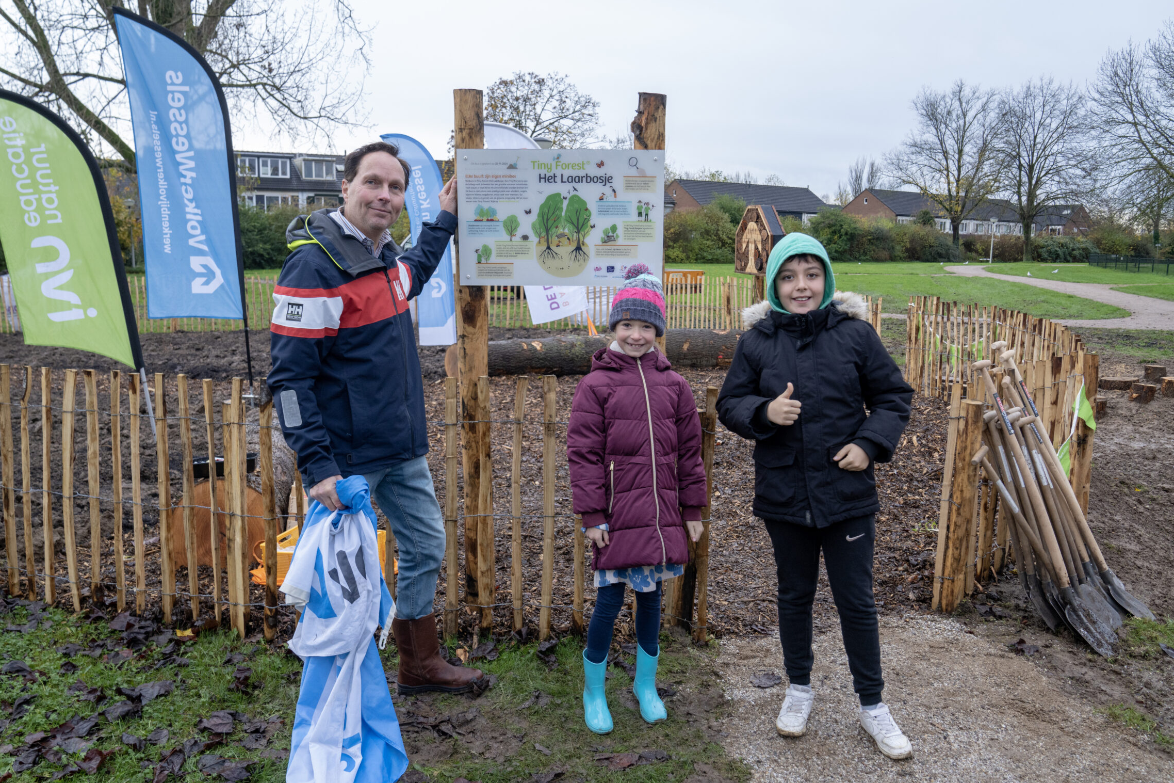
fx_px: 880
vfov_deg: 47.9
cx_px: 585
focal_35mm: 27
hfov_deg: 67.4
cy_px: 406
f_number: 5
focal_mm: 24
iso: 800
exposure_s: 1/100
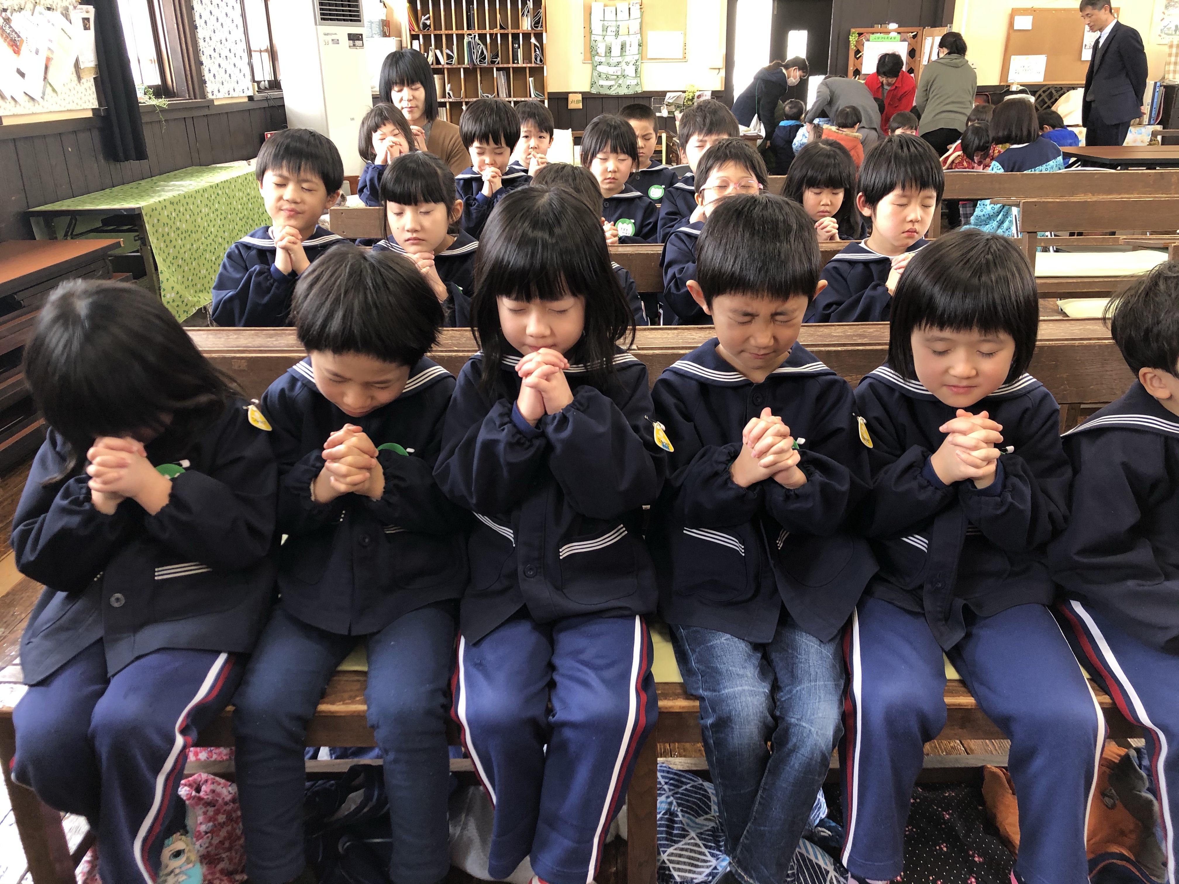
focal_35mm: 28
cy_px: 442
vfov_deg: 49.7
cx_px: 590
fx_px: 954
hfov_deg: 63.4
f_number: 1.8
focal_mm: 3.99
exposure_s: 1/17
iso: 40
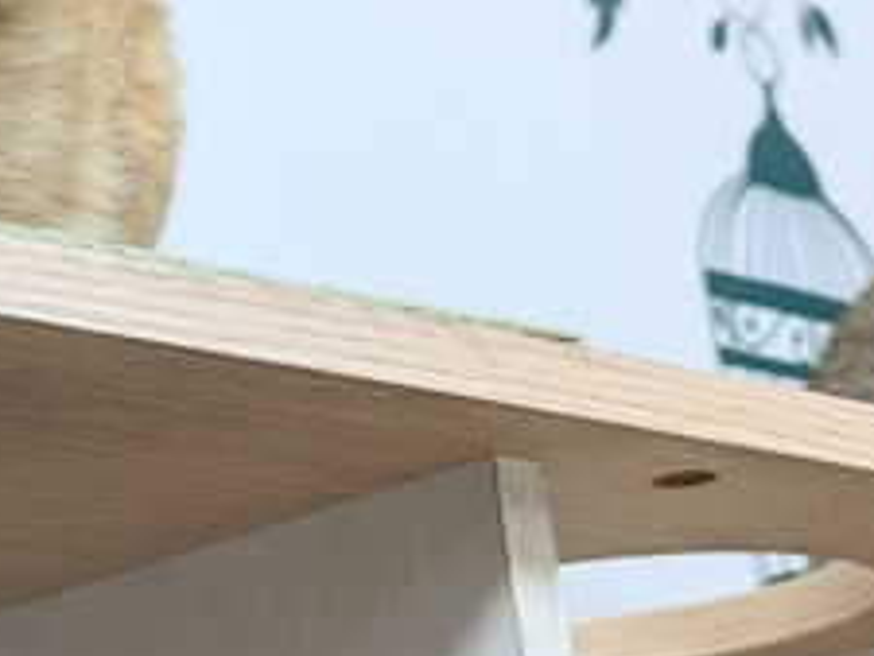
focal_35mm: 111
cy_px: 212
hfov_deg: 16.9
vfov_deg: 13.3
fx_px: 2804
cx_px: -171
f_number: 1.89
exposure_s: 1/50
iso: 179
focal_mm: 5.43
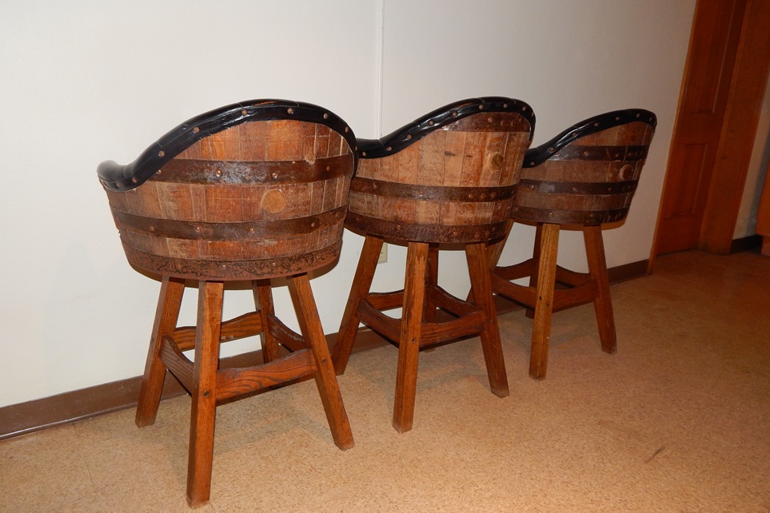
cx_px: 394
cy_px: 289
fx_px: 577
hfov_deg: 67.4
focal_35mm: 27
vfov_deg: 47.8
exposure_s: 1/30
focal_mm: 4.5
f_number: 3.1
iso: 200
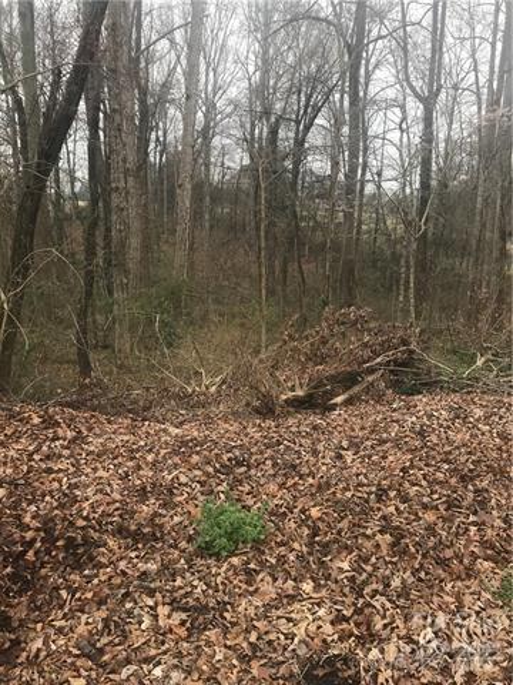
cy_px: 342
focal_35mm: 28
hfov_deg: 49.7
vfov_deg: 63.4
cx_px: 256
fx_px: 553
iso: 20
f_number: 1.8
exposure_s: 1/622
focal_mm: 3.99
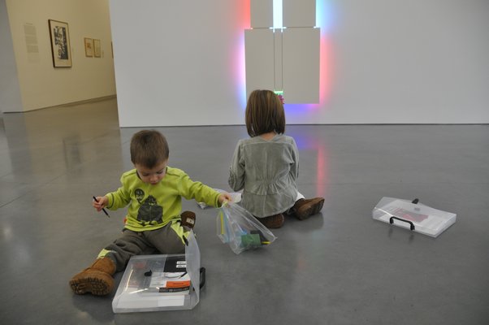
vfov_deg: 47.8
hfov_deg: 67.4
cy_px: 162
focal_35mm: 27
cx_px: 244
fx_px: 366
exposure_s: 1/60
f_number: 4
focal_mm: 18
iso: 800
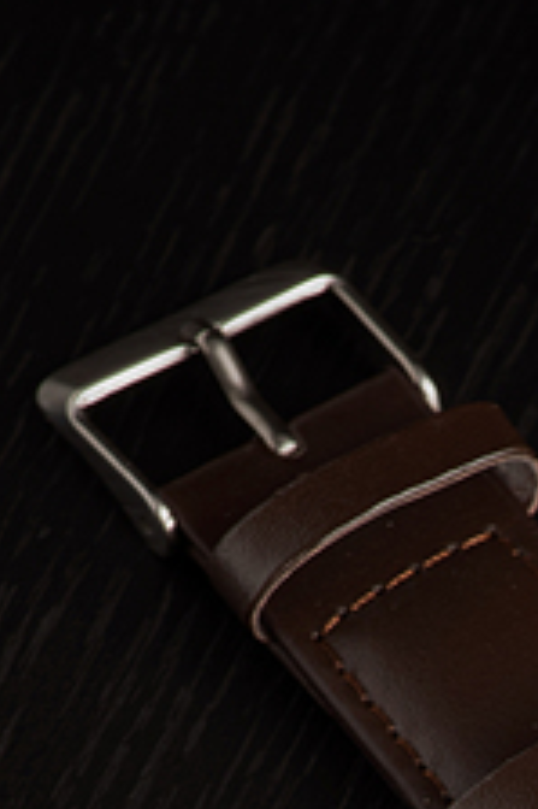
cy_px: 1454
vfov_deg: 2.7
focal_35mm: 775
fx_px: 17398
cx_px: 904
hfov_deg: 1.8
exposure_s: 1/125
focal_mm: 200
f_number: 13
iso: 50
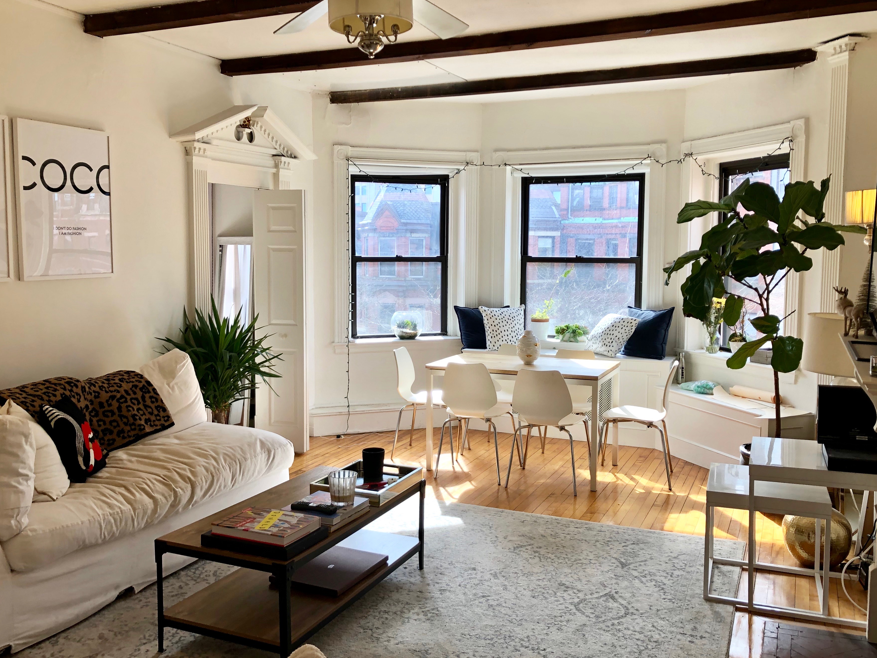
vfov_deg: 44.2
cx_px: 426
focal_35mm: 32
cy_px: 320
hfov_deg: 56.8
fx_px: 811
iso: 25
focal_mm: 3.99
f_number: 1.8
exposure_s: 1/120
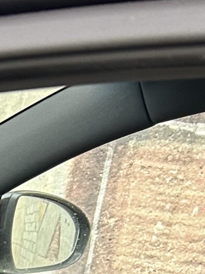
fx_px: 1011
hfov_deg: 10.1
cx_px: -291
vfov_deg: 13.4
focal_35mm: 128
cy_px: 537
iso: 125
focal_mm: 5.7
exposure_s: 1/111
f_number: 1.5
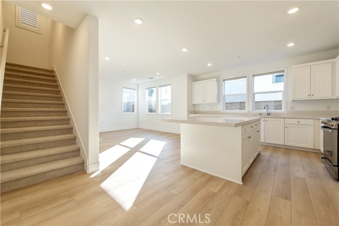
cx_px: 170
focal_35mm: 14
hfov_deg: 104.3
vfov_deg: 81.1
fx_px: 132
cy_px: 113
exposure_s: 1/160
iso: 100
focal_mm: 14
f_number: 5.6
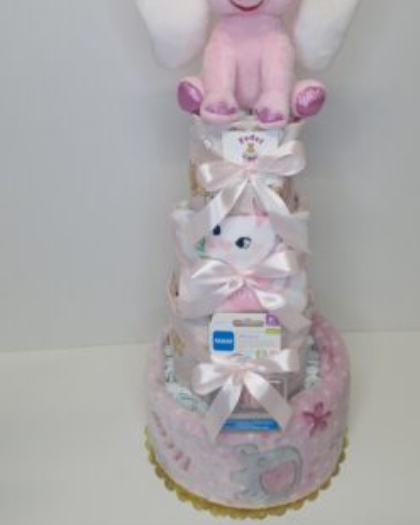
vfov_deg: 60.2
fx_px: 451
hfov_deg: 49.8
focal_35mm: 29
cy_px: 224
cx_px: 240
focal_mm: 5.54
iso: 64
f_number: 1.8
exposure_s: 1/50
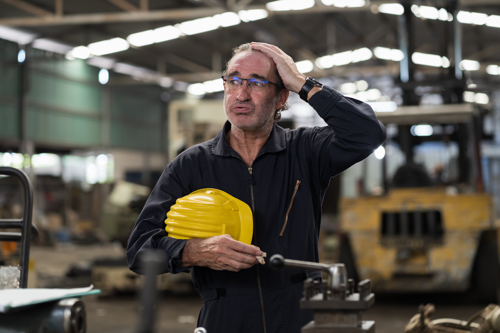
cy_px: 166
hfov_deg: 23.9
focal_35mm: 85
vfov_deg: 16.1
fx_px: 1180
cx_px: 250
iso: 800
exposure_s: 1/250
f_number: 2.8
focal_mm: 85
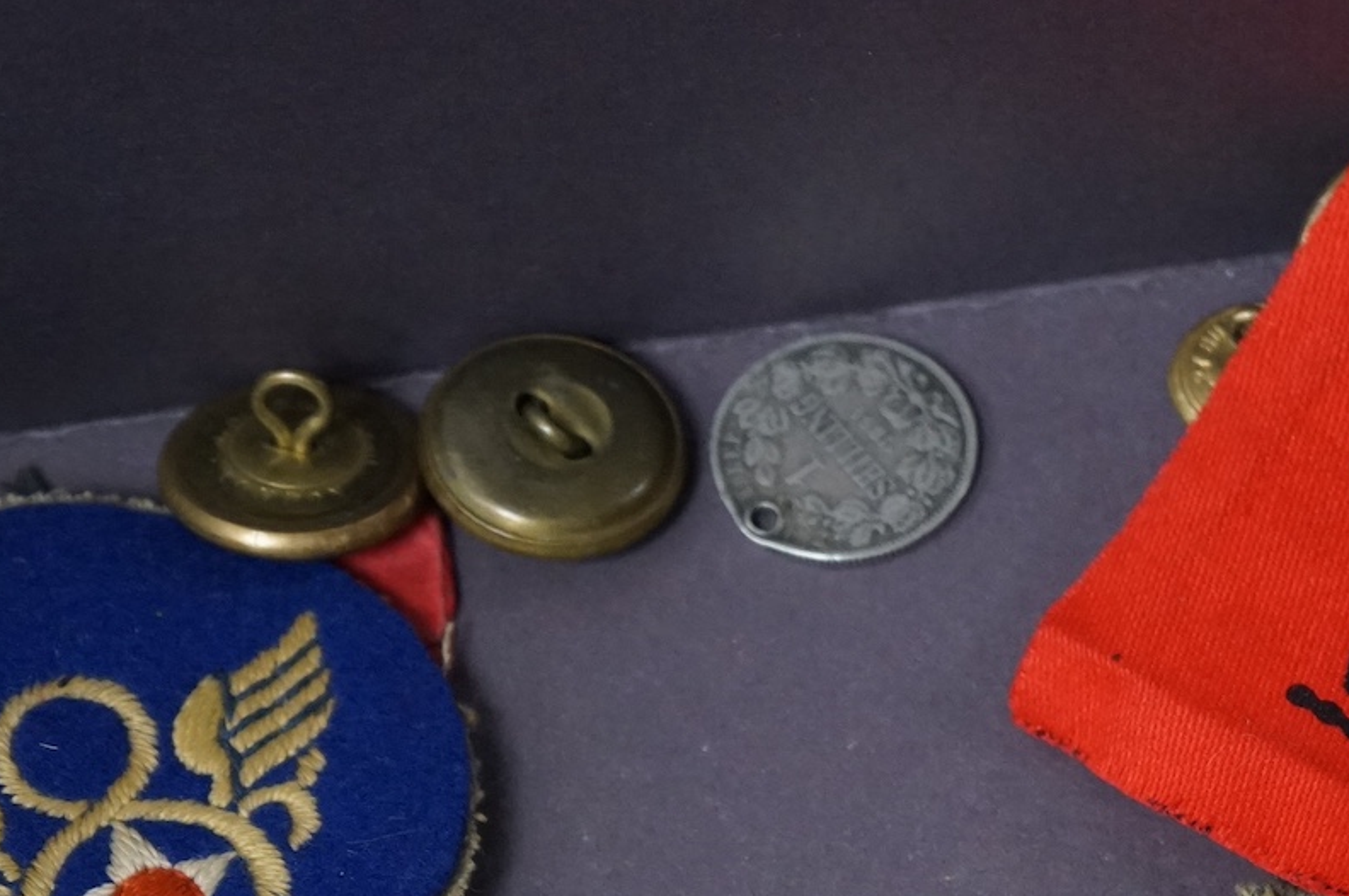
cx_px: 1006
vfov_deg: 8.9
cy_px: 970
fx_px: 5689
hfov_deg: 13.5
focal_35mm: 152
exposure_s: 1/100
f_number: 6.3
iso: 3200
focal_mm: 70
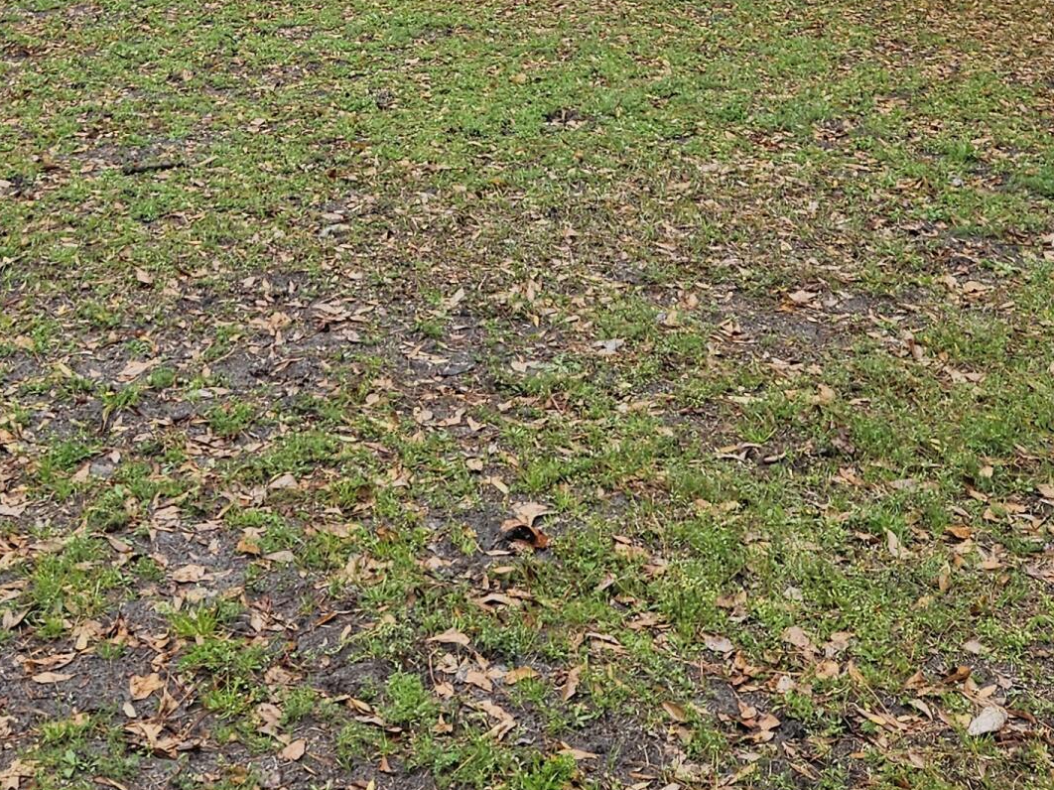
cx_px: 336
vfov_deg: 20.6
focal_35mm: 65
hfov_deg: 29.6
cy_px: -241
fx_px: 1979
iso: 25
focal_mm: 5.4
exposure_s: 1/180
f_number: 1.8
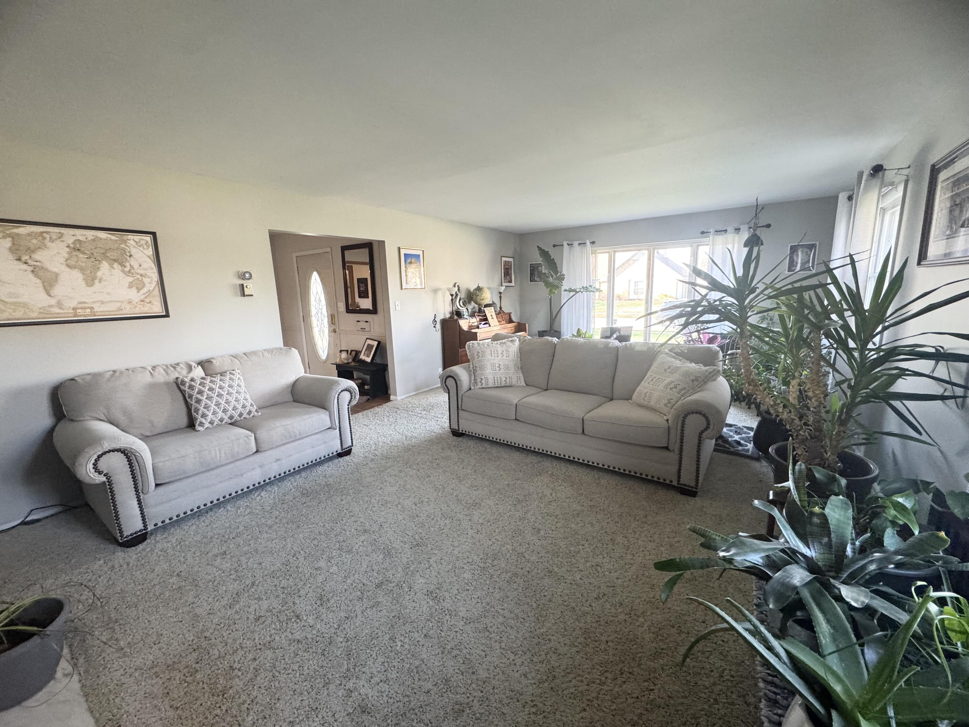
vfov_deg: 85.7
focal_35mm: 14
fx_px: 392
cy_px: 364
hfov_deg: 102.1
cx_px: 484
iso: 200
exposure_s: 1/60
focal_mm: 2.22
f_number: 2.2
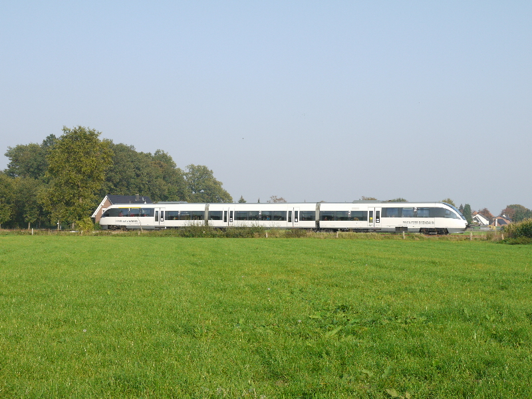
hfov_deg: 34.3
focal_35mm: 56
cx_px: 266
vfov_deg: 26.1
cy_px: 200
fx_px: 861
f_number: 10
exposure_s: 1/500
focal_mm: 28
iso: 400
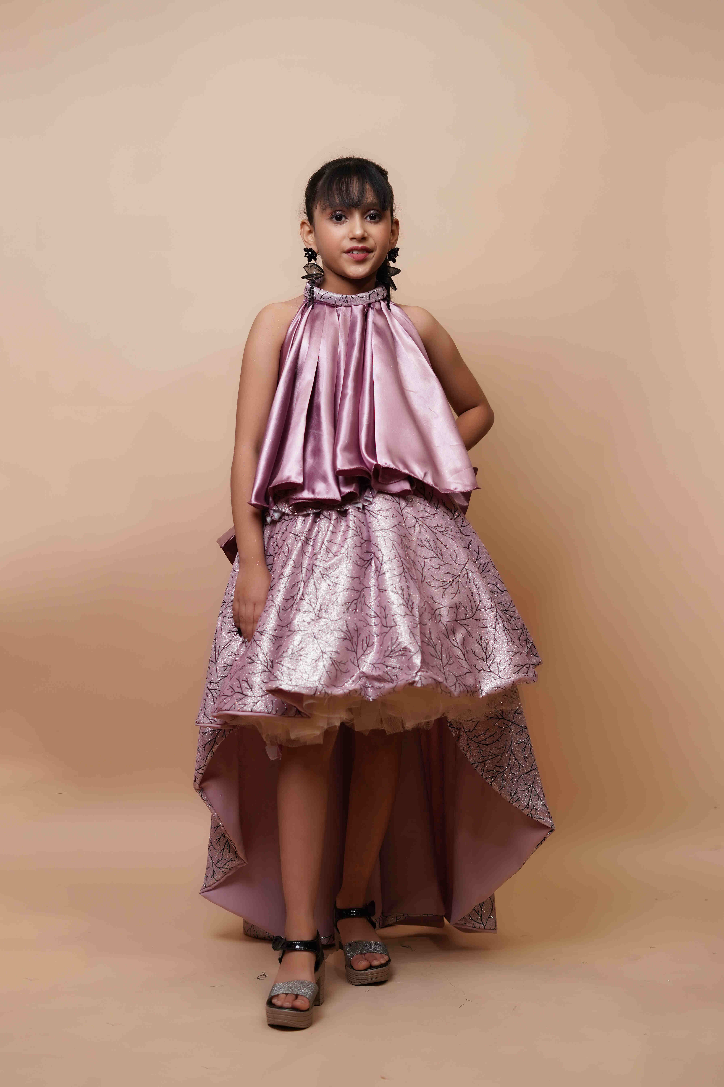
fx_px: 1508
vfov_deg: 39.6
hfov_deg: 27.0
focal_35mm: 50
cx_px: 362
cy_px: 544
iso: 400
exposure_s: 1/200
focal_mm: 50
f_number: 2.8
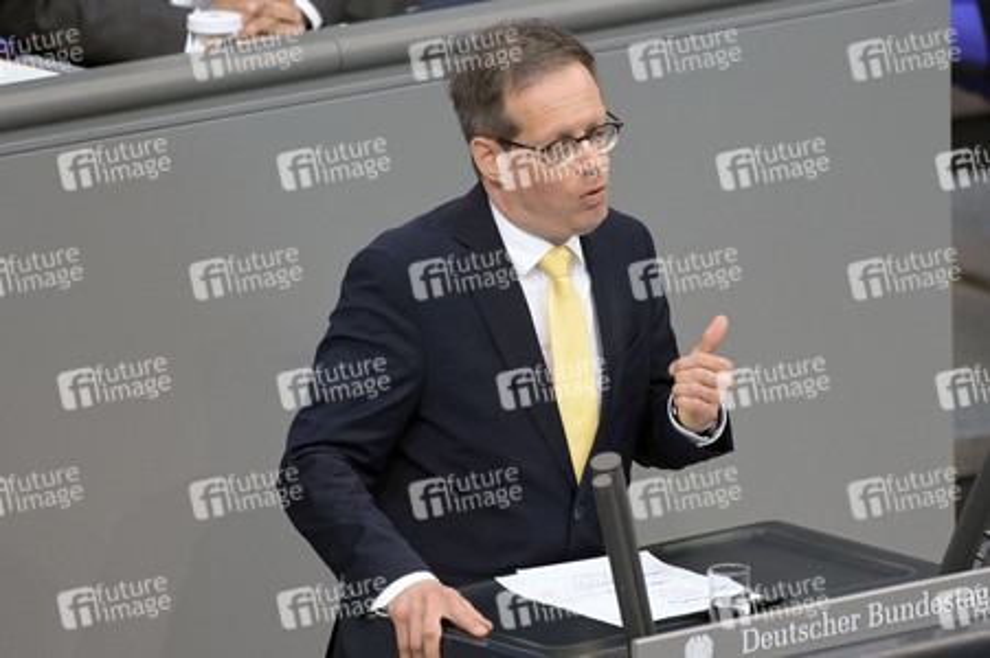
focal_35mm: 410
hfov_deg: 5.0
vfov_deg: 3.3
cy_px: 329
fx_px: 11266
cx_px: 495
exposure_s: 1/400
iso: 8000
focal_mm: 410
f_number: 5.6
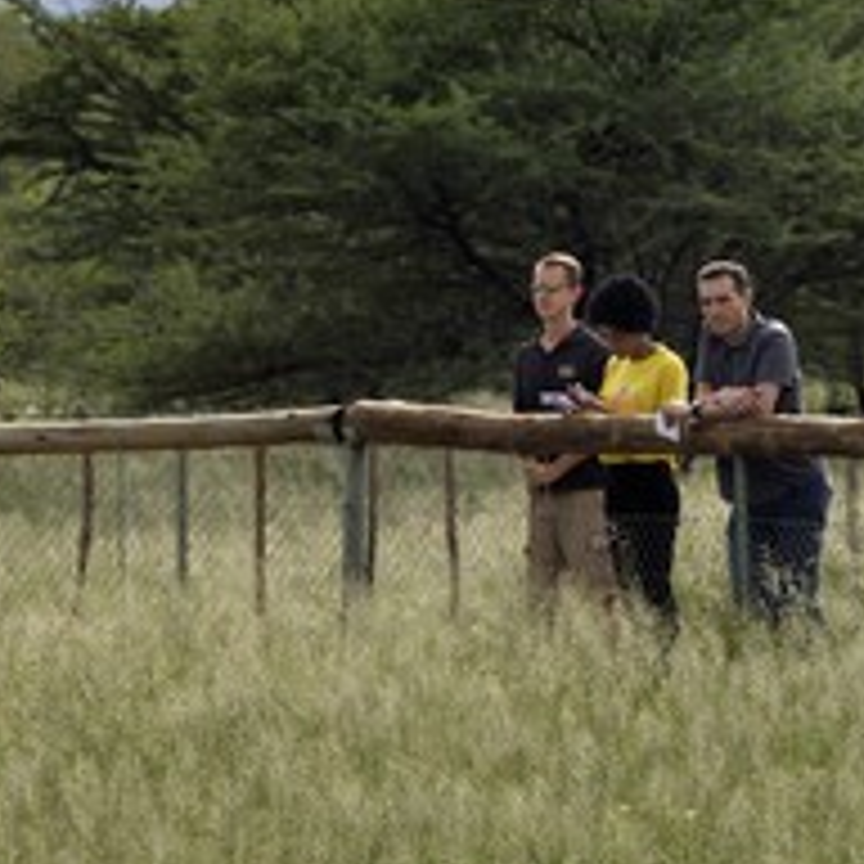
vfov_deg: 4.7
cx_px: -54
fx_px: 10505
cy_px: 472
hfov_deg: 4.7
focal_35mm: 372
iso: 400
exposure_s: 1/640
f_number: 8
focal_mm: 200
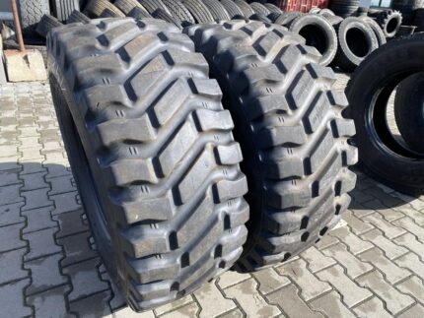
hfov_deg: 67.3
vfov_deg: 53.1
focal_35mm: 26
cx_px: 212
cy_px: 159
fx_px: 319
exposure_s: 1/822
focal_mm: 4.25
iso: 32
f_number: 1.8
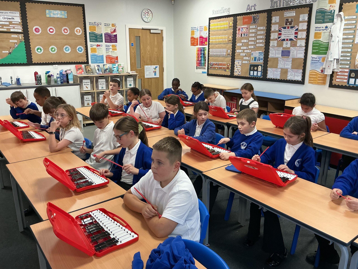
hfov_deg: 61.7
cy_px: 134
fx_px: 300
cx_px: 179
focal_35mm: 29
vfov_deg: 48.2
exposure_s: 1/60
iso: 125
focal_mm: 3
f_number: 1.8
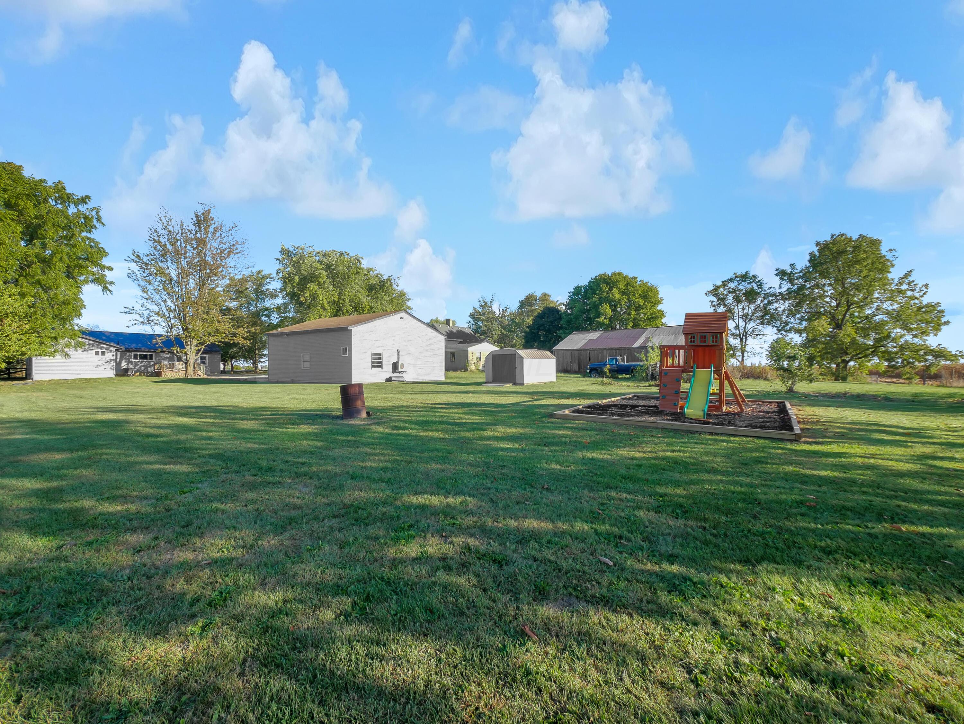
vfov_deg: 85.7
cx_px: 482
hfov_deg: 102.0
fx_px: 390
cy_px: 362
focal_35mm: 14
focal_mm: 7
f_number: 7.1
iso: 400
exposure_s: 1/125
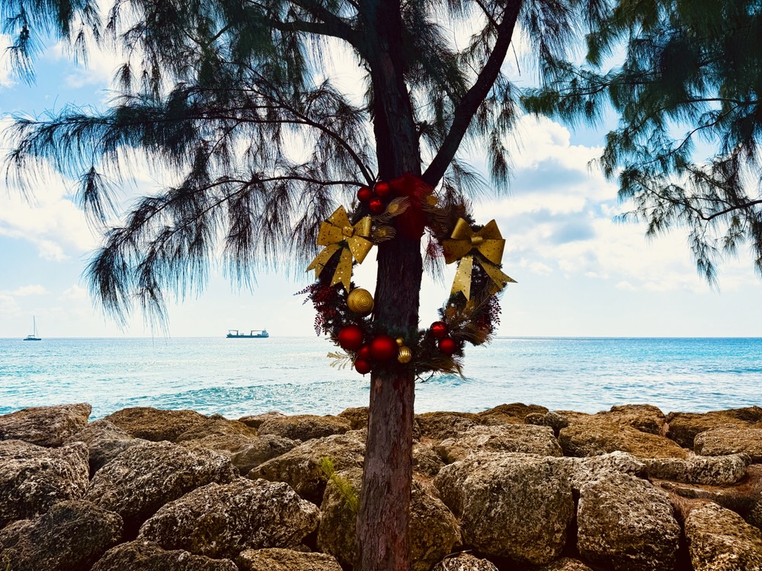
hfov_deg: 71.6
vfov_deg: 56.8
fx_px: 528
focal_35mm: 24
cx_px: 381
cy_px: 286
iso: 80
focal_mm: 6.76
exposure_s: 1/10309
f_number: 1.78
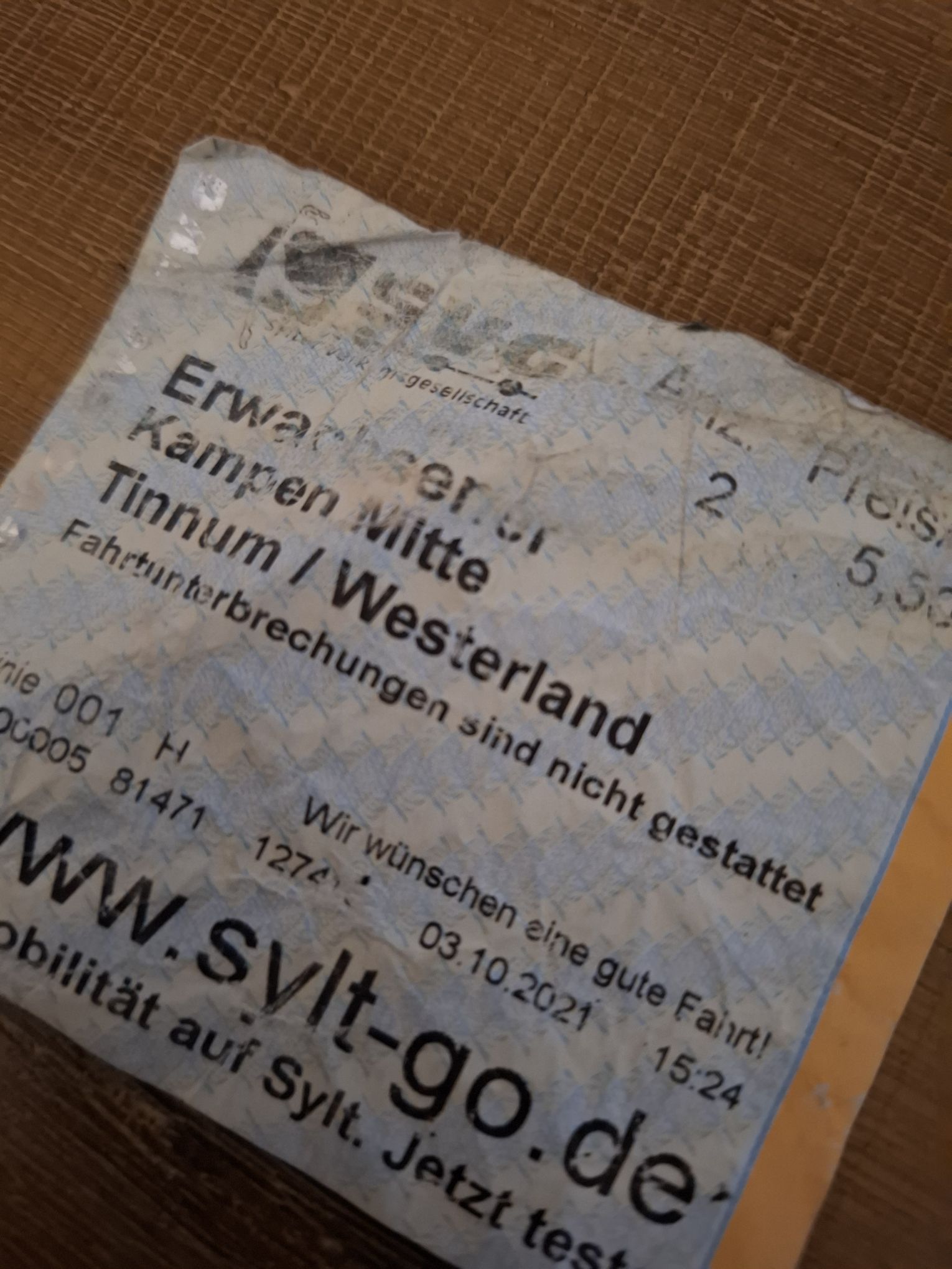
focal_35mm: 23
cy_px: 634
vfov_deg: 73.9
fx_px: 843
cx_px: 476
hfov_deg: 58.9
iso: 1000
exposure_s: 1/20
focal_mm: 5.54
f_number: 1.8
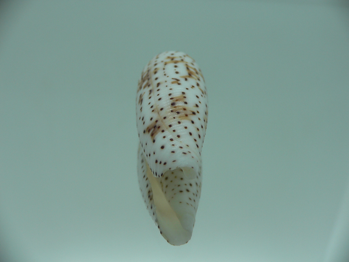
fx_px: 353
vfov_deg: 40.7
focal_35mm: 35
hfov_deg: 52.6
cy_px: 131
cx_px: 174
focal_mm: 4.6
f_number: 2.8
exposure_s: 1/80
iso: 80
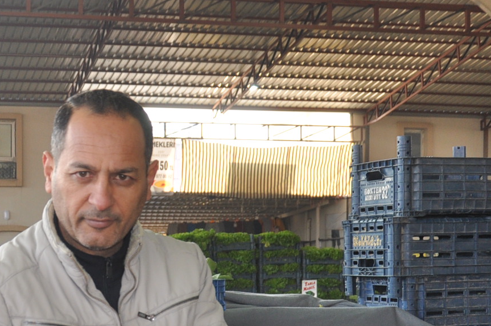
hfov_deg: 24.3
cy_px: 320
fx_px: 1117
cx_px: 83
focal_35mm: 82
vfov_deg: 16.3
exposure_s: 1/160
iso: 400
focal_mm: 22
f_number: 3.8
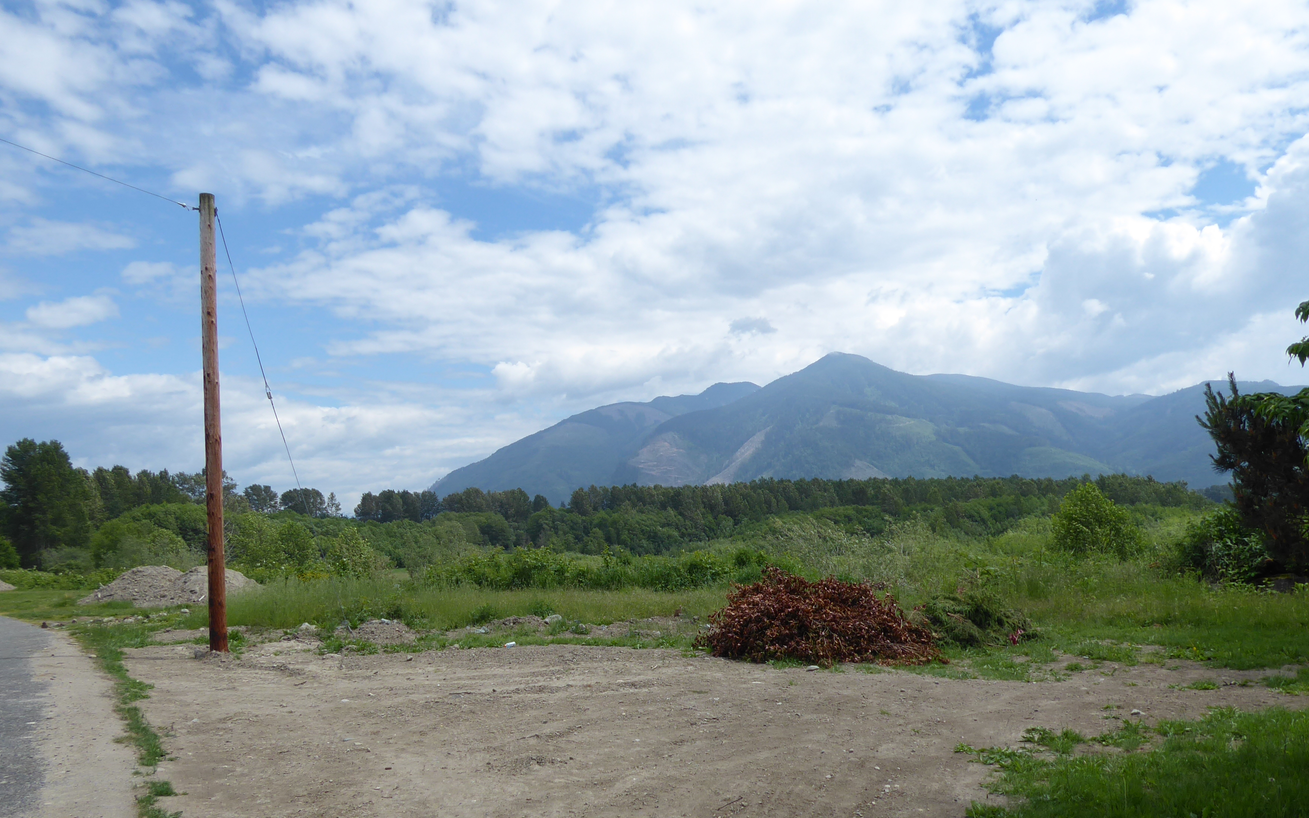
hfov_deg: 64.6
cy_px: 528
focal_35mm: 29
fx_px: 1035
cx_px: 639
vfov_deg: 42.7
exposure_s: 1/1300
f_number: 3.3
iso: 80
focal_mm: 4.3
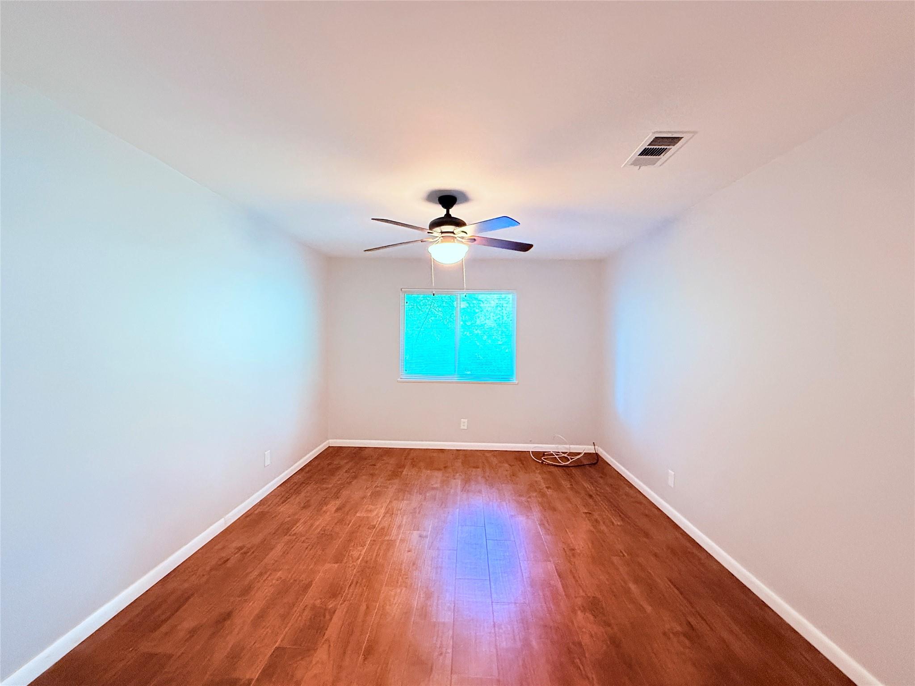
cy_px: 343
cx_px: 458
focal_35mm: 14
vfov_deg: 85.7
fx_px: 370
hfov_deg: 102.1
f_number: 2.2
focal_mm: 2.22
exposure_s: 1/60
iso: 640
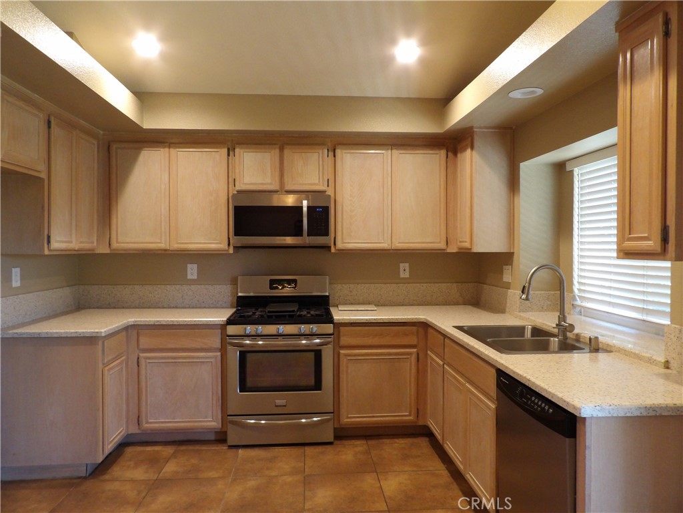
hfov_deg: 71.6
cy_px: 256
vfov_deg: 56.8
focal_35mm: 24
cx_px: 342
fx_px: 474
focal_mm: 4.3
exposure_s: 1/17
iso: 316
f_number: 3.2
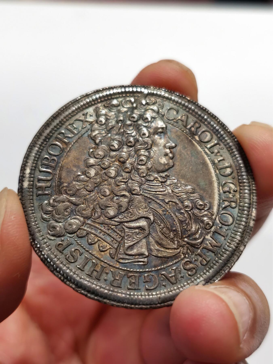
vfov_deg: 35.5
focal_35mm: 54
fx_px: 568
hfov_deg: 27.0
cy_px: 182
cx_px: 136
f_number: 16
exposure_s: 1/100
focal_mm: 5.56
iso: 160
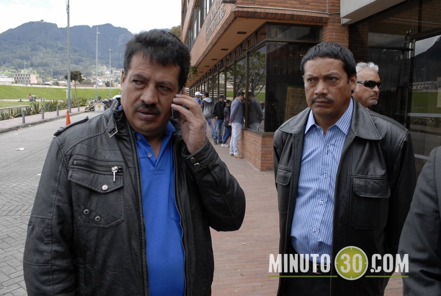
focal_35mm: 27
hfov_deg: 67.3
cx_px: 220
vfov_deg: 48.1
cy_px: 148
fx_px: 331
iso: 400
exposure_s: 1/400
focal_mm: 18
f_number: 6.3
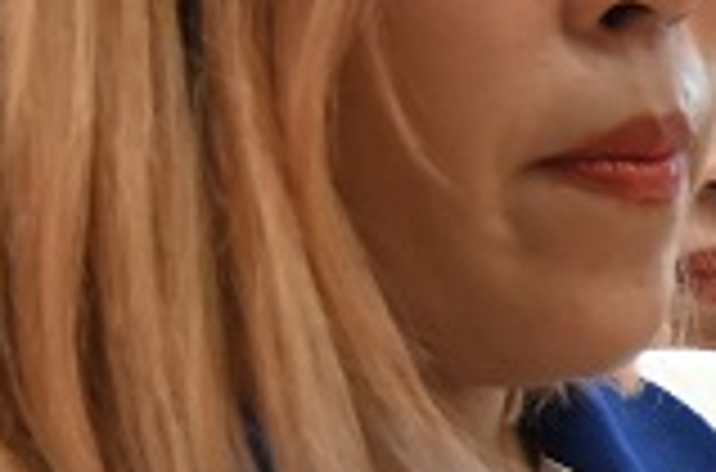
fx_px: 5751
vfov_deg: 4.7
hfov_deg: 6.6
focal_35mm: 290
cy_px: 479
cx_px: 1990
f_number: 4
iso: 1800
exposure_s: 1/125
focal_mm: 38
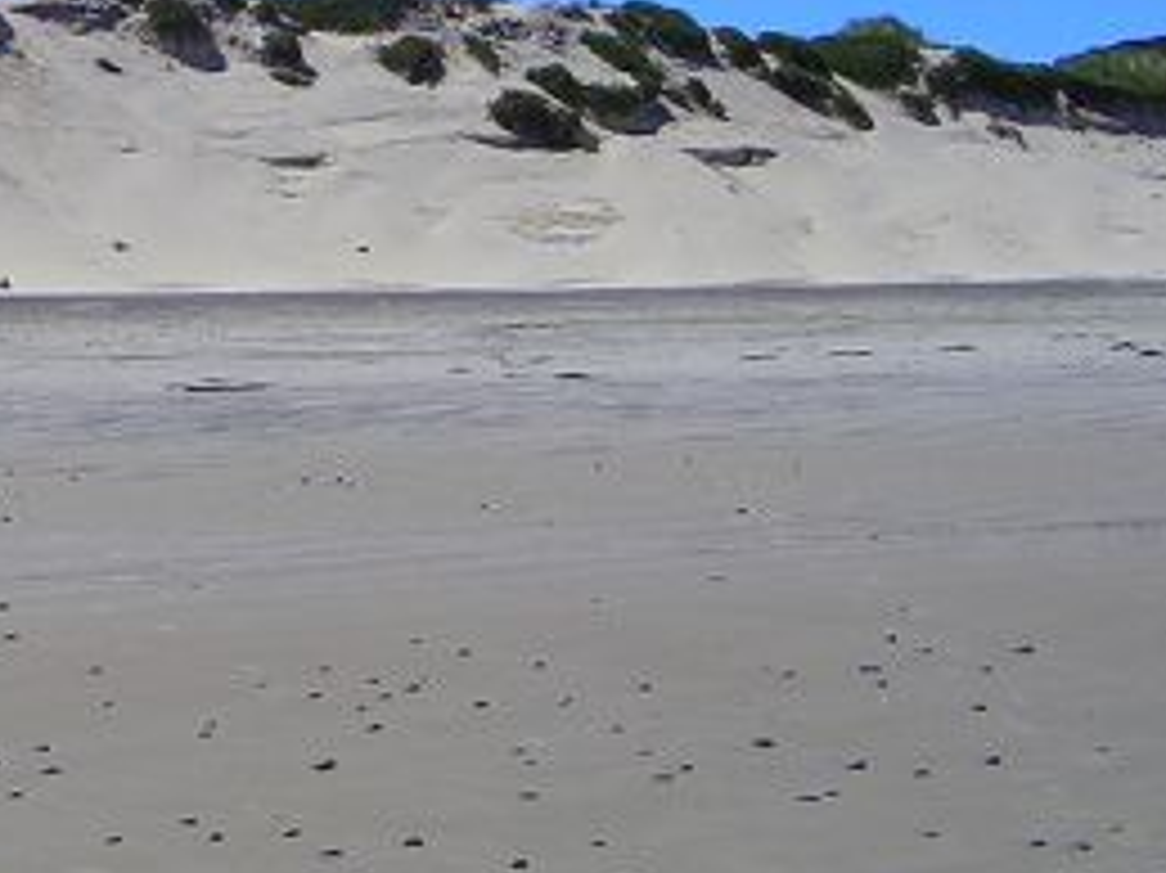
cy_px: -74
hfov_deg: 19.5
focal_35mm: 98
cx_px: 36
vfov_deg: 14.7
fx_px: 3299
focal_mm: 8
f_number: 4.8
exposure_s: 1/640
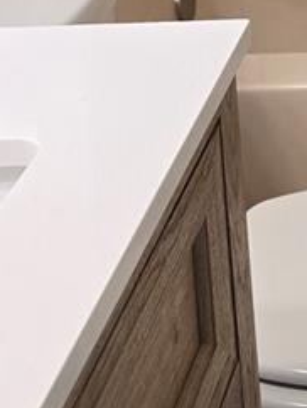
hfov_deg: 11.6
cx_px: 621
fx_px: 1346
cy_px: -303
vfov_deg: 15.2
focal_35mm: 114
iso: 160
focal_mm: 6.3
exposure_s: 1/120
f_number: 1.7
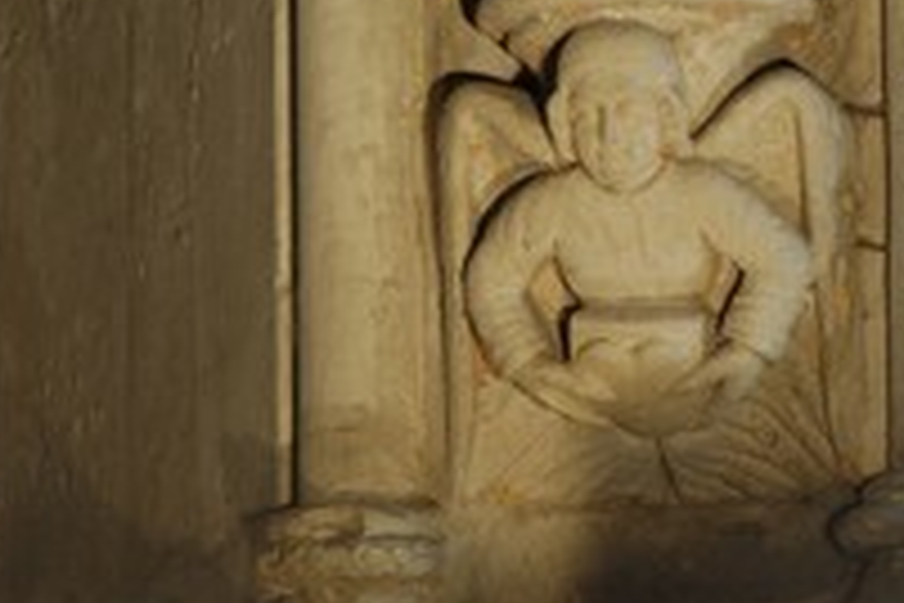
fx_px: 8287
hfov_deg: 6.2
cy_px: 558
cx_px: 54
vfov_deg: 4.2
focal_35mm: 330
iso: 100
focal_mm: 105
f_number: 16
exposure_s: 4.5
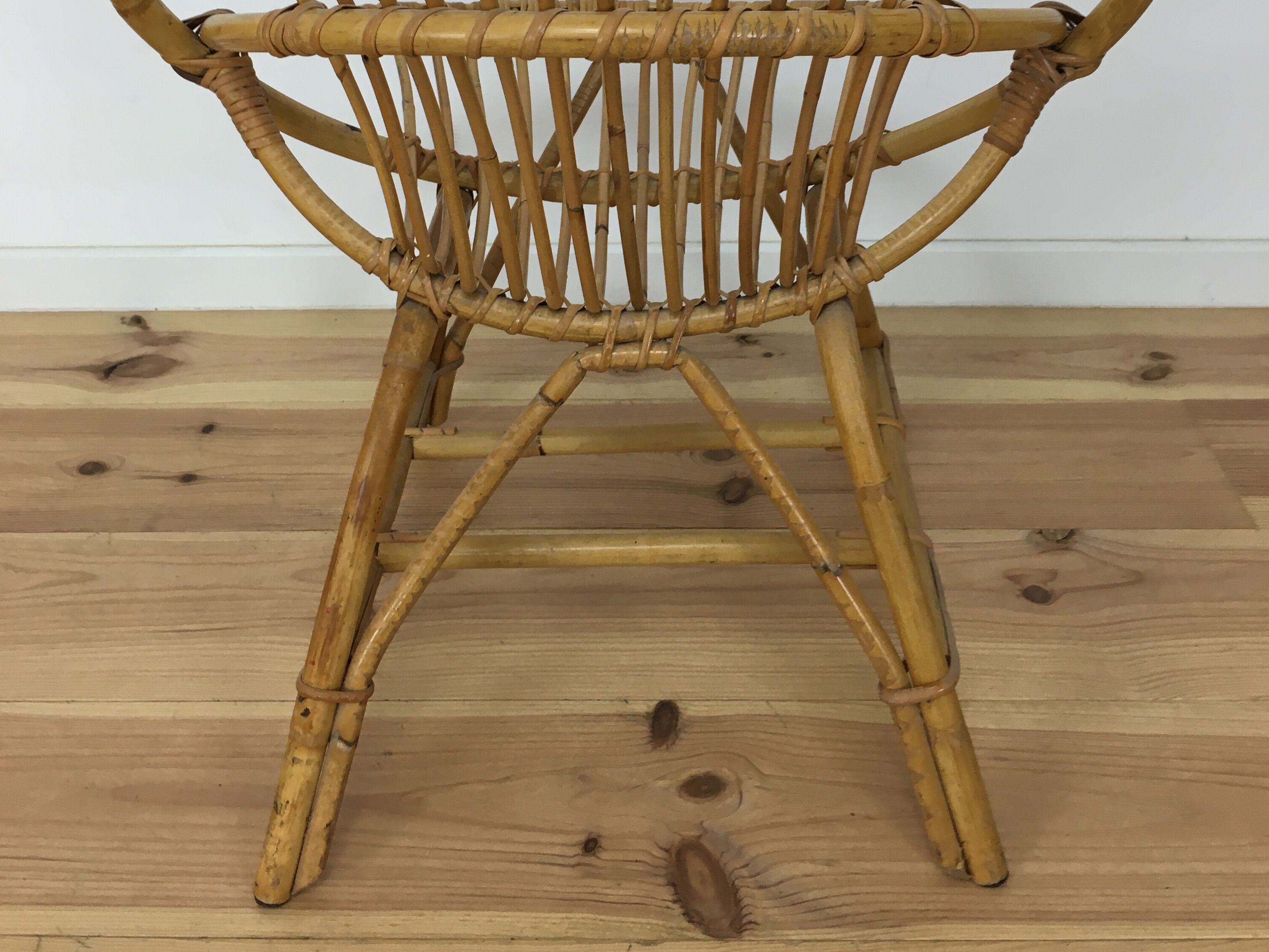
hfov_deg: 47.9
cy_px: 165
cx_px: 636
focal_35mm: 39
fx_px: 1430
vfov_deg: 35.4
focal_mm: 4.15
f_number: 2.2
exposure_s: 1/33
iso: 25
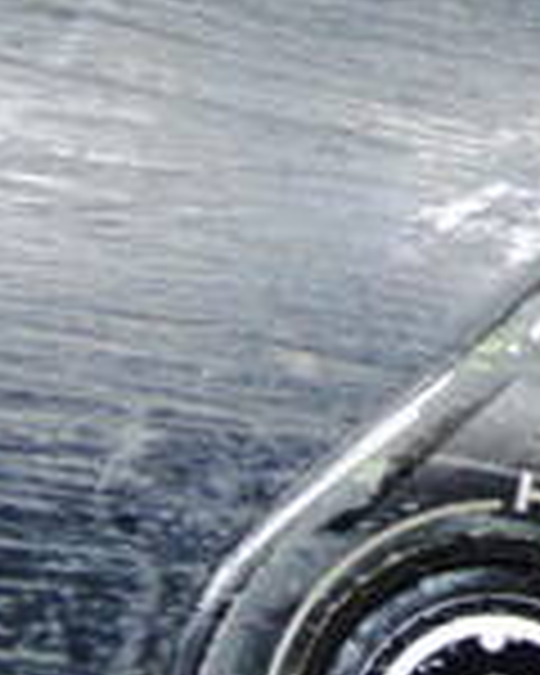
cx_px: 670
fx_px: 3077
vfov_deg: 12.5
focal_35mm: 154
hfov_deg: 9.9
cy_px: 207
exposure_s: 1/25
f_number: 3.6
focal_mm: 6.42
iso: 400
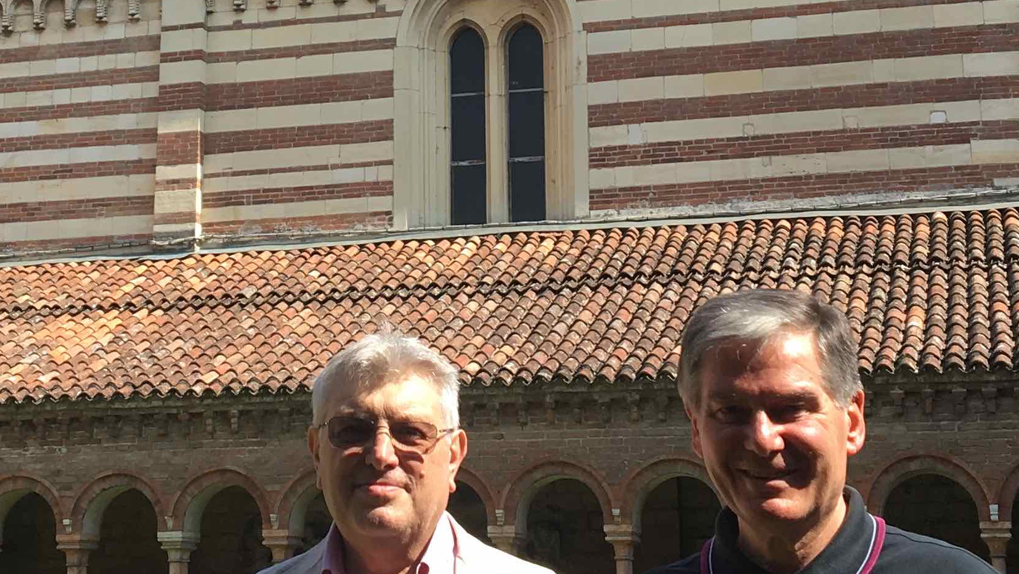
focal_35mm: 77
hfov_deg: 27.4
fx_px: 2081
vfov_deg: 15.4
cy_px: 16
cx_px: 368
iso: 25
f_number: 2.2
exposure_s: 1/761
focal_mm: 4.15
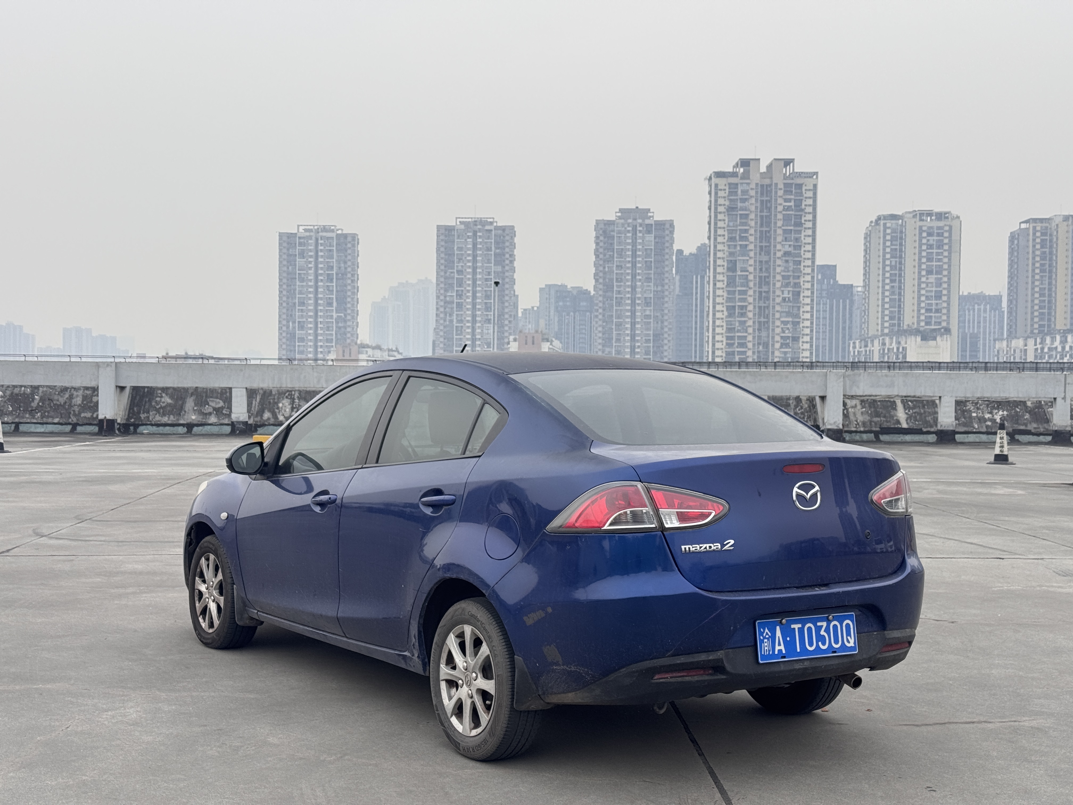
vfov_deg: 30.3
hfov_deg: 39.7
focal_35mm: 48
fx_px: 1488
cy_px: 402
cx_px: 536
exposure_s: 1/672
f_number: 1.78
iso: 64
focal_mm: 6.76
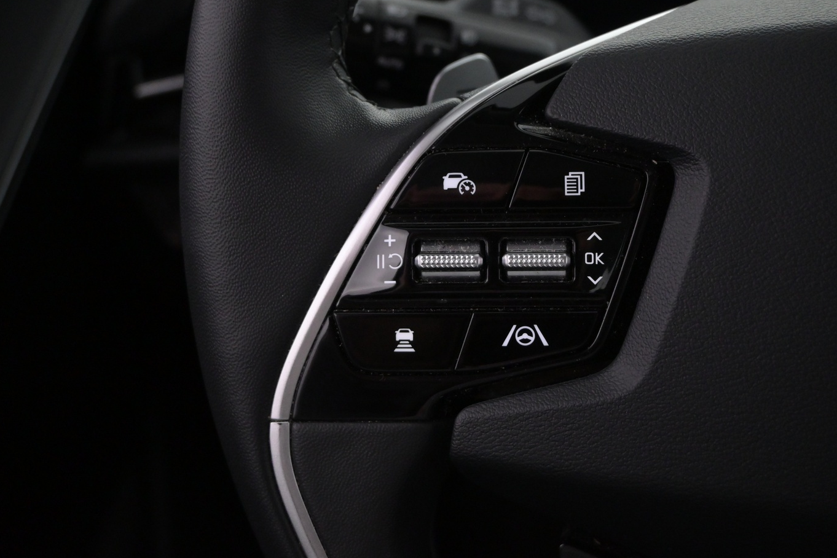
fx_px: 1037
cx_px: 496
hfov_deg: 43.8
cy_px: 264
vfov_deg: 30.1
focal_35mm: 45
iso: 2500
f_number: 4.5
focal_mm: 25
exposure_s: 1/80
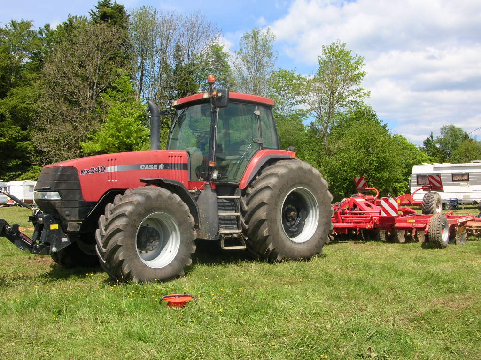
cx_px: 240
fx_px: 486
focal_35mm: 35
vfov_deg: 40.7
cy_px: 180
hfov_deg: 52.6
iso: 50
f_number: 5.6
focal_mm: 5.8
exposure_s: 1/222
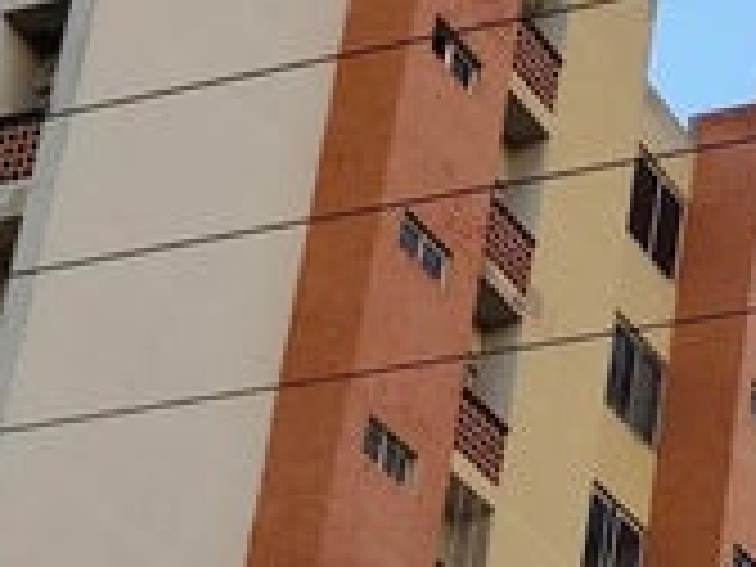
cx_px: 1406
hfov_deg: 14.5
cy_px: 1251
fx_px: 2555
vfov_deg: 11.1
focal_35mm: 117
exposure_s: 1/82.9
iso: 250
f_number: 1.65
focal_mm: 6.19
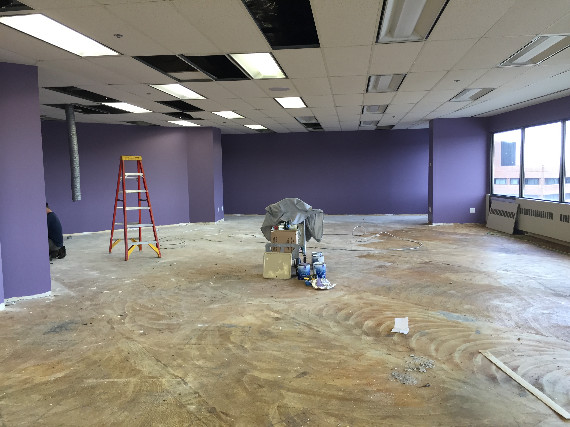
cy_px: 214
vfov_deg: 48.2
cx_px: 285
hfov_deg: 61.7
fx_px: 478
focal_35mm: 29
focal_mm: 4.15
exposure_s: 1/30
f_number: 2.2
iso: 64
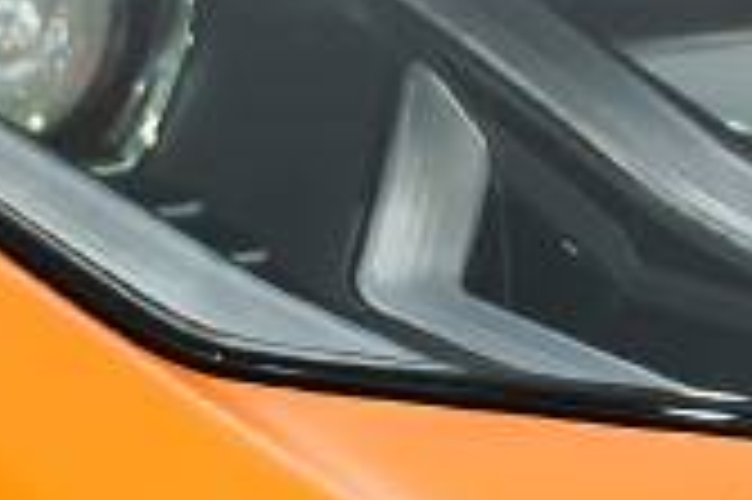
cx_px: -531
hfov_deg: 3.8
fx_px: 11352
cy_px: 809
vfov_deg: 2.5
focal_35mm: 544
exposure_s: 1/60
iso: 400
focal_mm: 70
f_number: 4
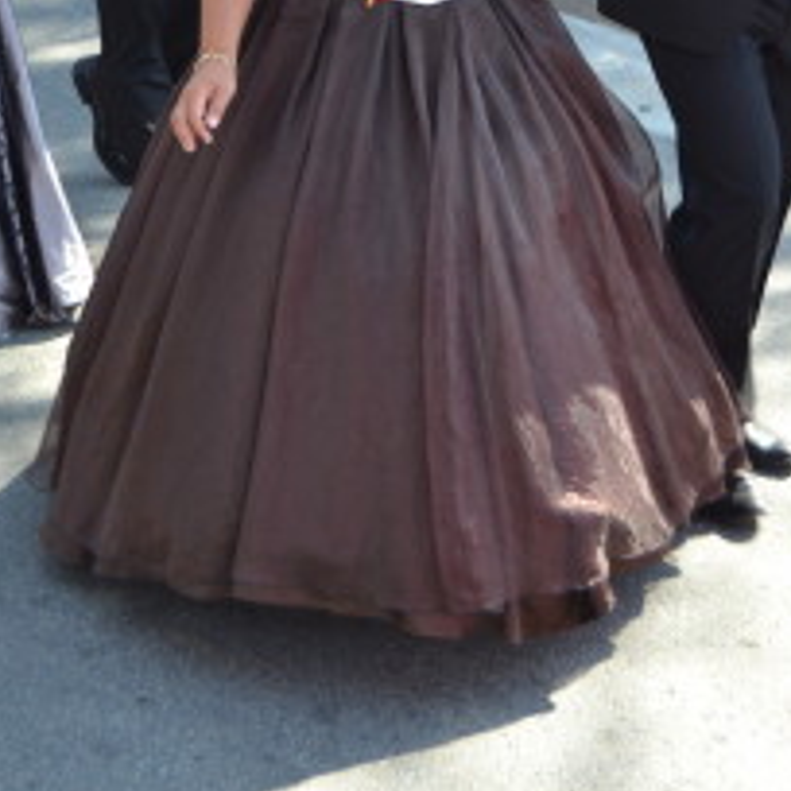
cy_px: -97
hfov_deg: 17.0
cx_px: 473
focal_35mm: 102
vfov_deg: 16.5
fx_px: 2637
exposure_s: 1/125
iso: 160
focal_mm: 34
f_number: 5.6
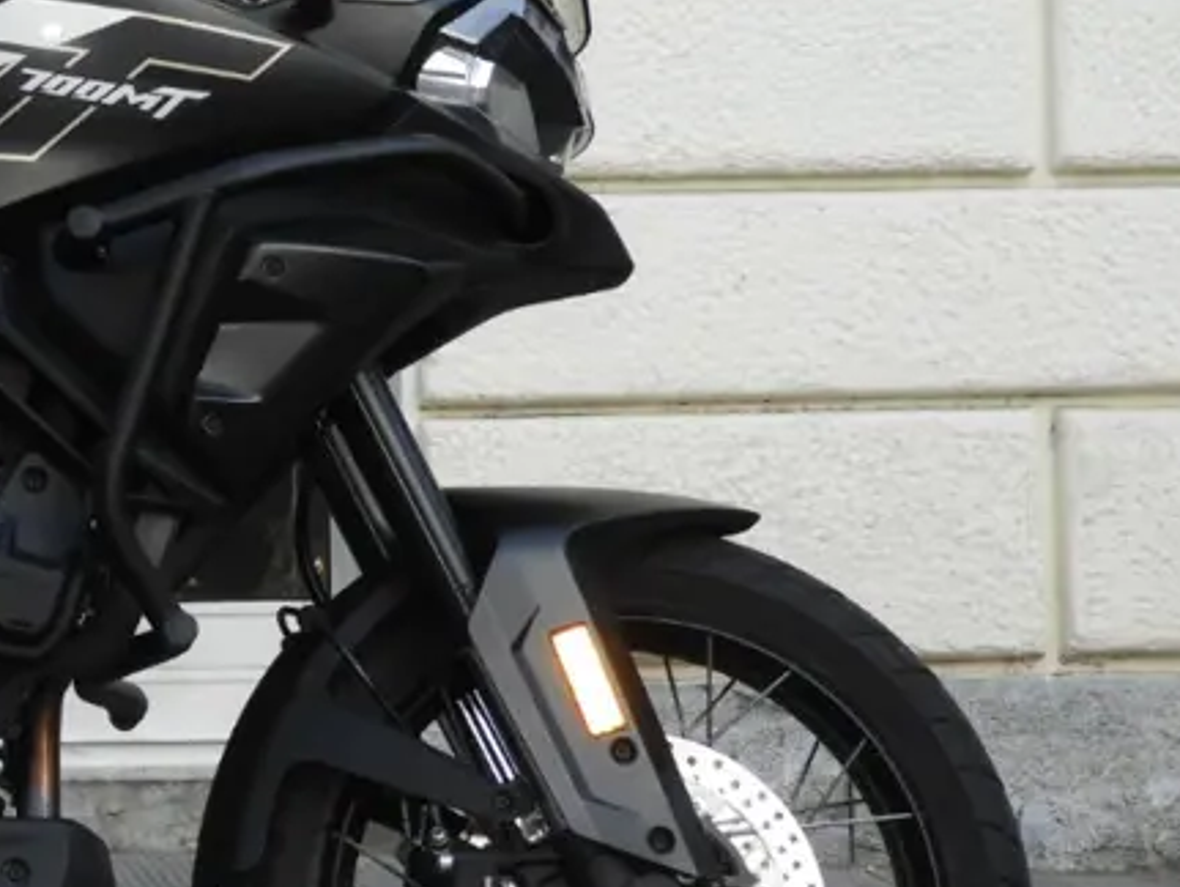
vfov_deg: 9.7
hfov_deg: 12.5
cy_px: 211
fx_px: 5220
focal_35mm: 153
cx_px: -367
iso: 100
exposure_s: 1/60
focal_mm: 9.9
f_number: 4
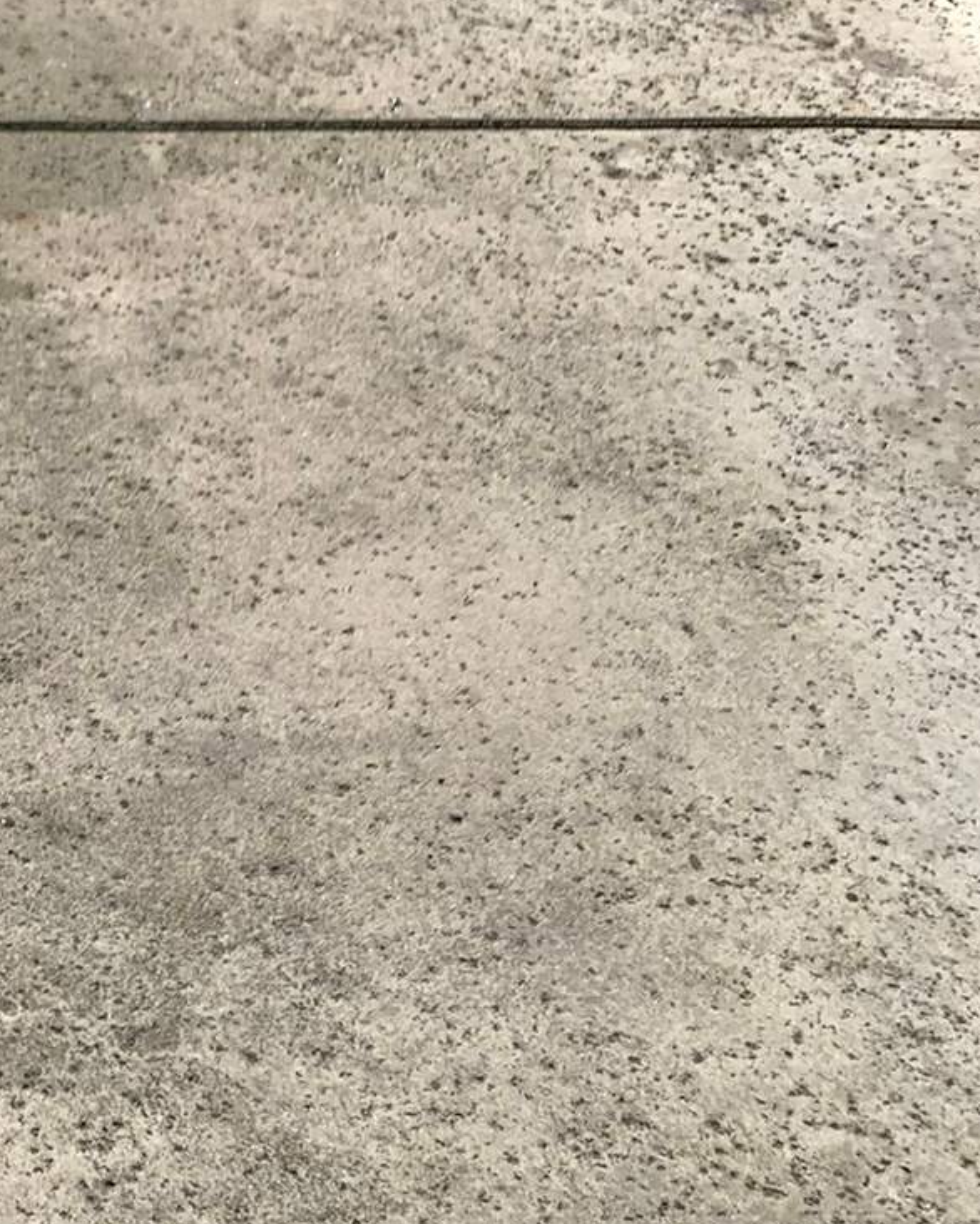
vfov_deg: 26.7
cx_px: -279
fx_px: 2573
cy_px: 712
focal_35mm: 71
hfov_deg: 19.9
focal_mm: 4.25
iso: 25
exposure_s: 1/3937
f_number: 1.8
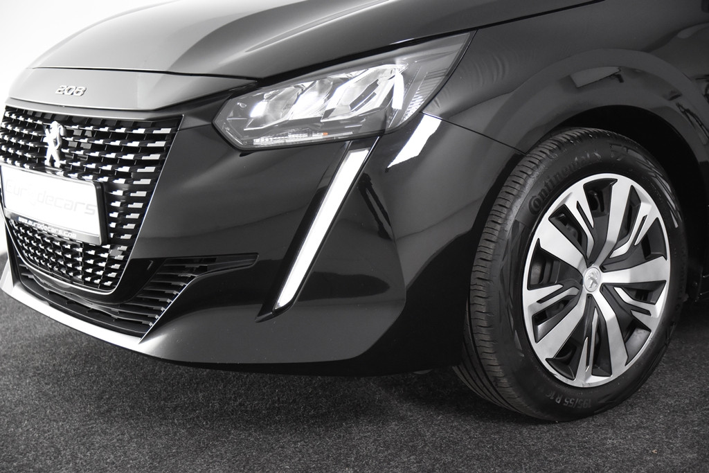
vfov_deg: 22.6
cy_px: 236
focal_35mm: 60
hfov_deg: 33.4
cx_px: 354
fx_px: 1182
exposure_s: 1/60
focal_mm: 40
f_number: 3.5
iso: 2200
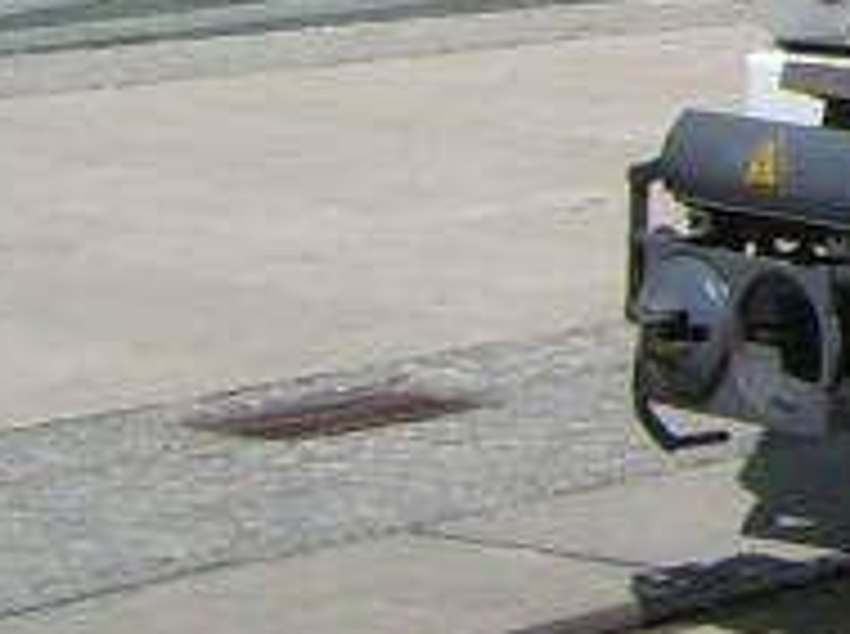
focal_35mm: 190
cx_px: 1992
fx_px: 4657
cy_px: -594
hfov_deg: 9.4
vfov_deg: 7.5
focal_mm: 5.95
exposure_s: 1/594
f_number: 5.8
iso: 50
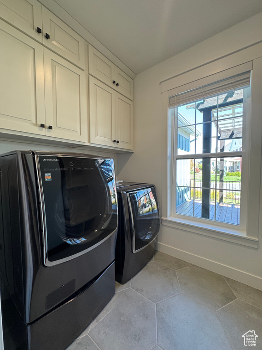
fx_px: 141
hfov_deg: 85.7
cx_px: 131
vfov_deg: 102.1
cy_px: 175
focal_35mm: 14
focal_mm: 2.22
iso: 160
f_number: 2.2
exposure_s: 1/120
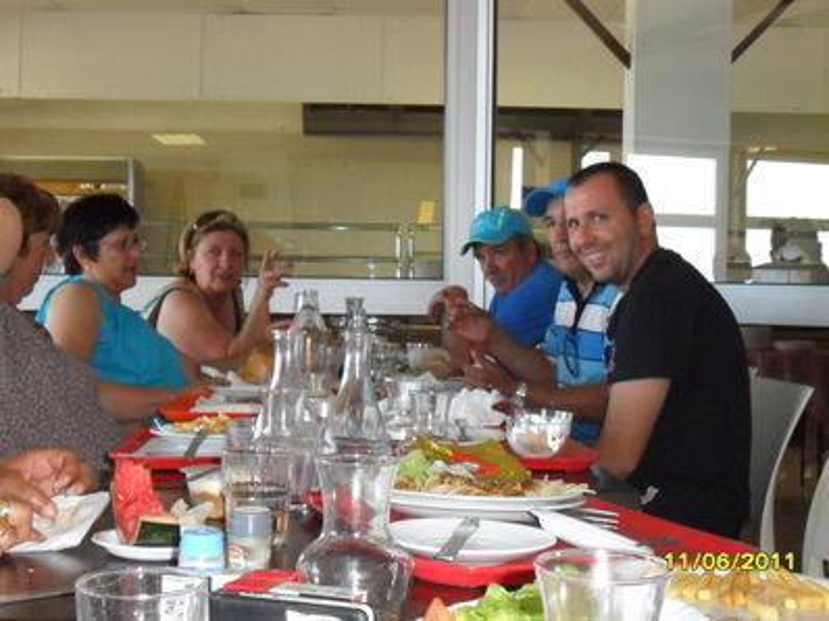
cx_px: 414
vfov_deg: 28.0
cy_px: 310
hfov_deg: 36.8
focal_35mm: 52
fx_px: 1245
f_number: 5
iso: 400
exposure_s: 1/60
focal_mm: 9.3
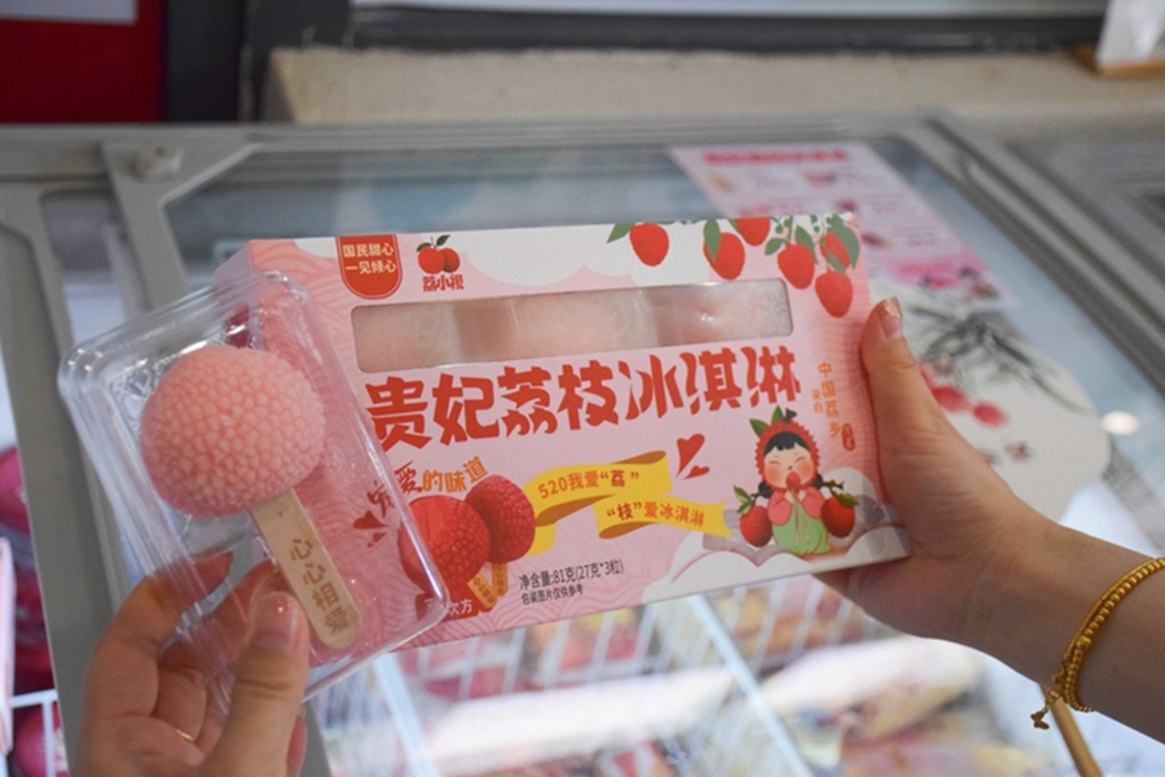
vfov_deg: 26.5
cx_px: 582
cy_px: 388
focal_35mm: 51
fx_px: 1650
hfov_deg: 38.9
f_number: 4.2
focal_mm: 34
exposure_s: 1/500
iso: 3200
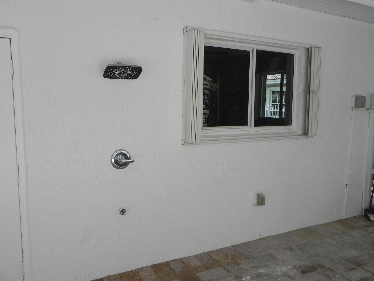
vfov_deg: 48.2
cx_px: 187
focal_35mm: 29
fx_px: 313
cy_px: 140
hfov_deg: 61.7
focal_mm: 5.2
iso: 160
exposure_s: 1/162
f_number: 4.5
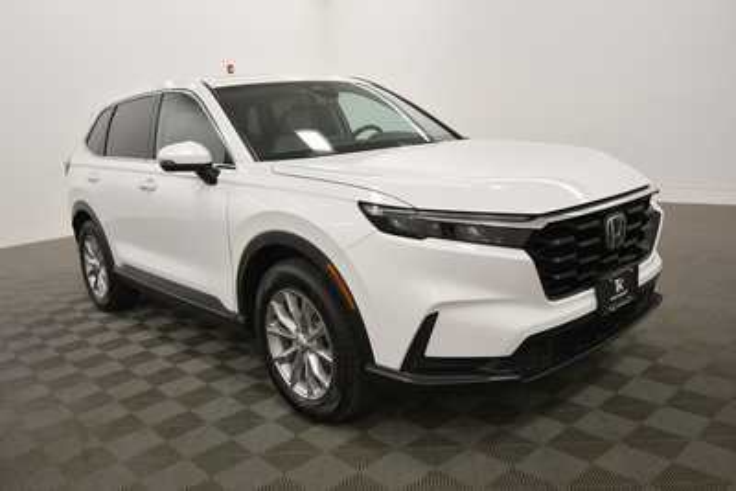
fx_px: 614
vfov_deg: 43.6
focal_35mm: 30
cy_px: 246
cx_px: 368
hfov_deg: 61.9
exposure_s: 1/200
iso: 800
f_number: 5.6
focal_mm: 20
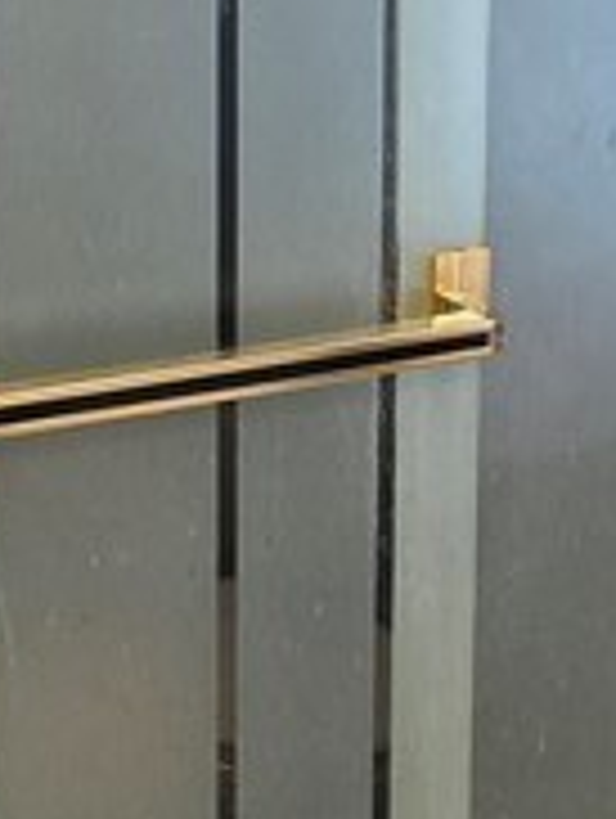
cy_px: 140
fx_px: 1728
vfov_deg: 26.1
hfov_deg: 20.2
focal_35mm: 73
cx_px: 225
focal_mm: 2.2
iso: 500
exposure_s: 1/60
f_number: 2.2
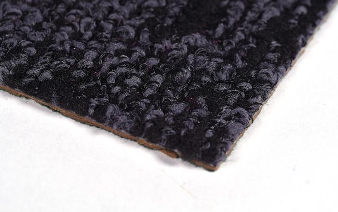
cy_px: 100
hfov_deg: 13.0
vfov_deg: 8.1
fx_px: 1488
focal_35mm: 162
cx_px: 169
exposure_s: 1/100
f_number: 11
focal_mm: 105
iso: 320
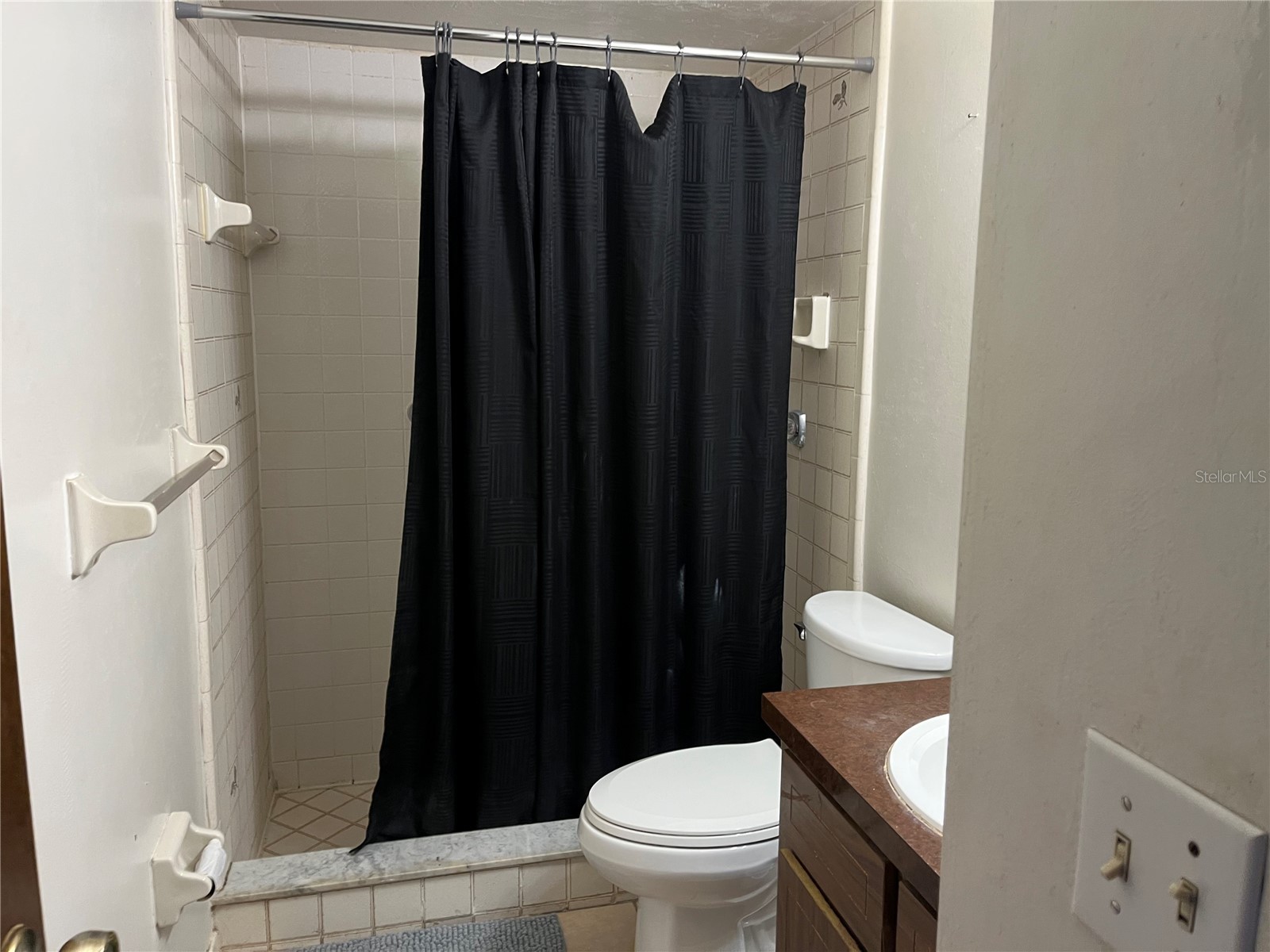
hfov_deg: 67.3
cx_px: 635
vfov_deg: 53.1
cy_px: 476
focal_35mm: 26
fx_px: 954
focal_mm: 5.1
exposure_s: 1/60
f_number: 1.6
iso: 160
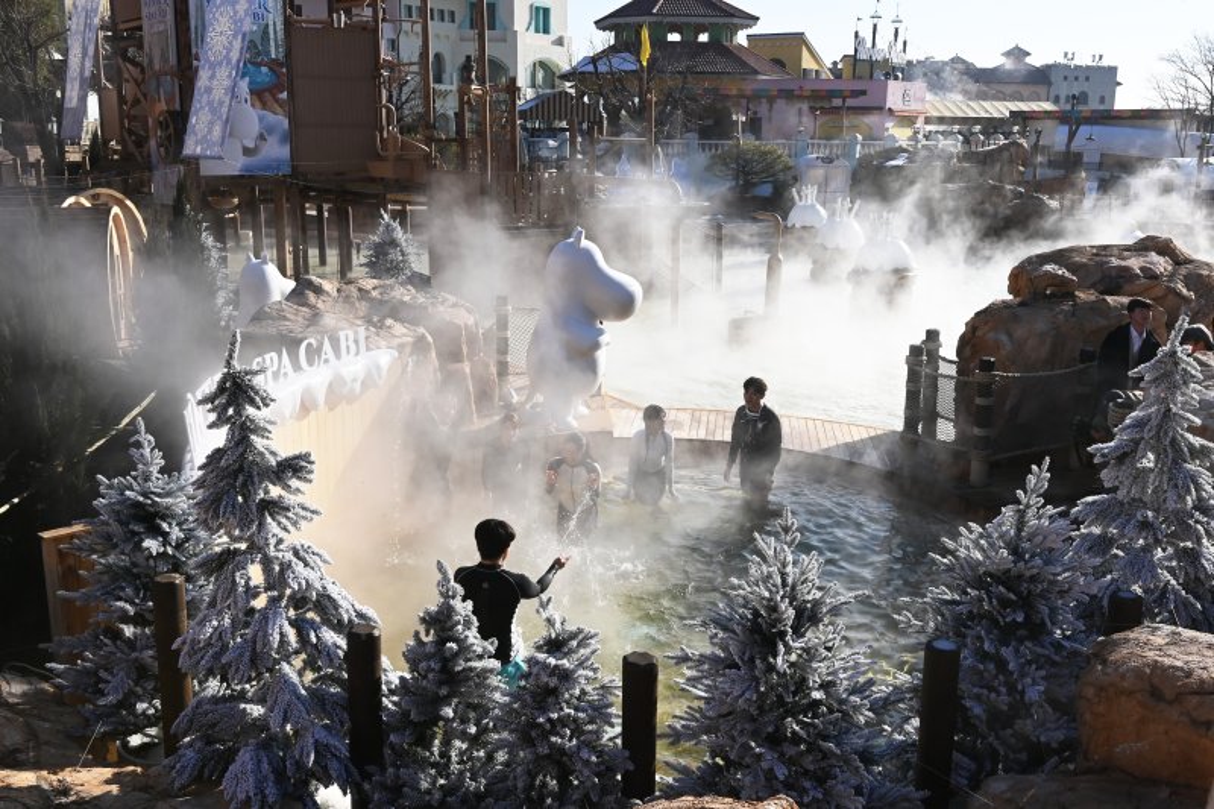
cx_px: 607
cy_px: 404
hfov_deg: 54.4
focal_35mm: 35
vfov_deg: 37.8
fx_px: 1180
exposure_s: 1/320
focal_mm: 35
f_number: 18
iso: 640
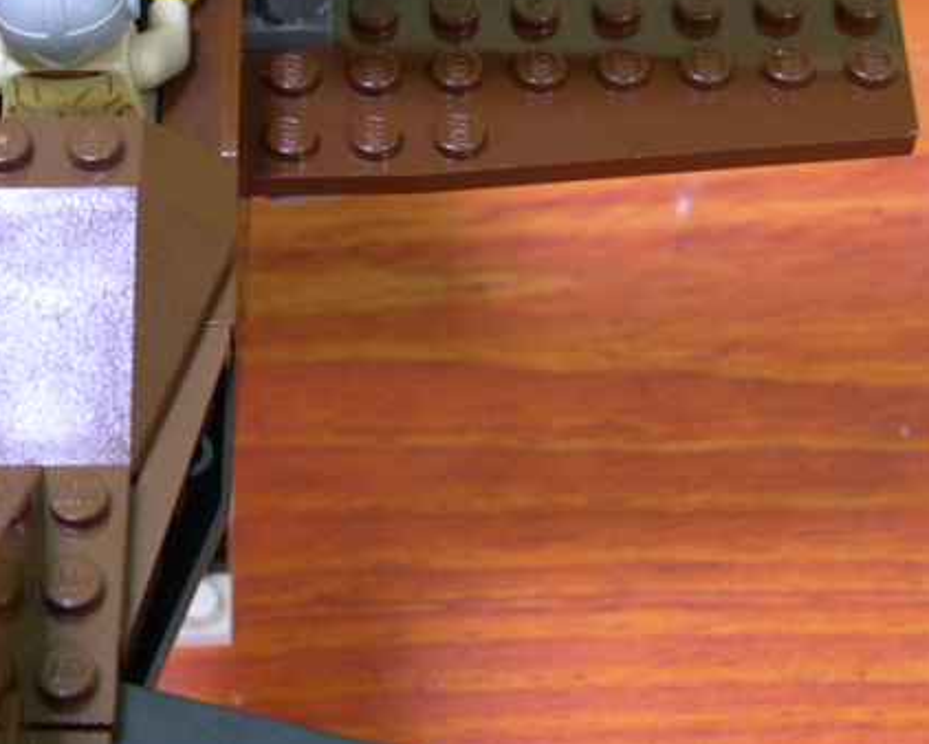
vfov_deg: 17.0
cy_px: 211
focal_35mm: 90
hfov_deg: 20.7
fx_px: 2476
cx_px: 59
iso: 100
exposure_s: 1/11.5
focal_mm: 8
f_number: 2.8
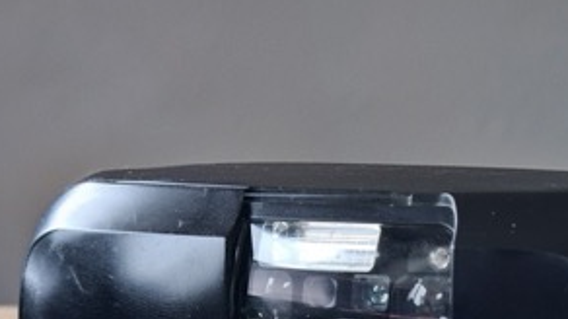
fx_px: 828
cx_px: 346
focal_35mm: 55
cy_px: 350
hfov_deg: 37.7
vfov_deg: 20.8
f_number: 1.8
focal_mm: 5.54
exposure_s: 1/60
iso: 200
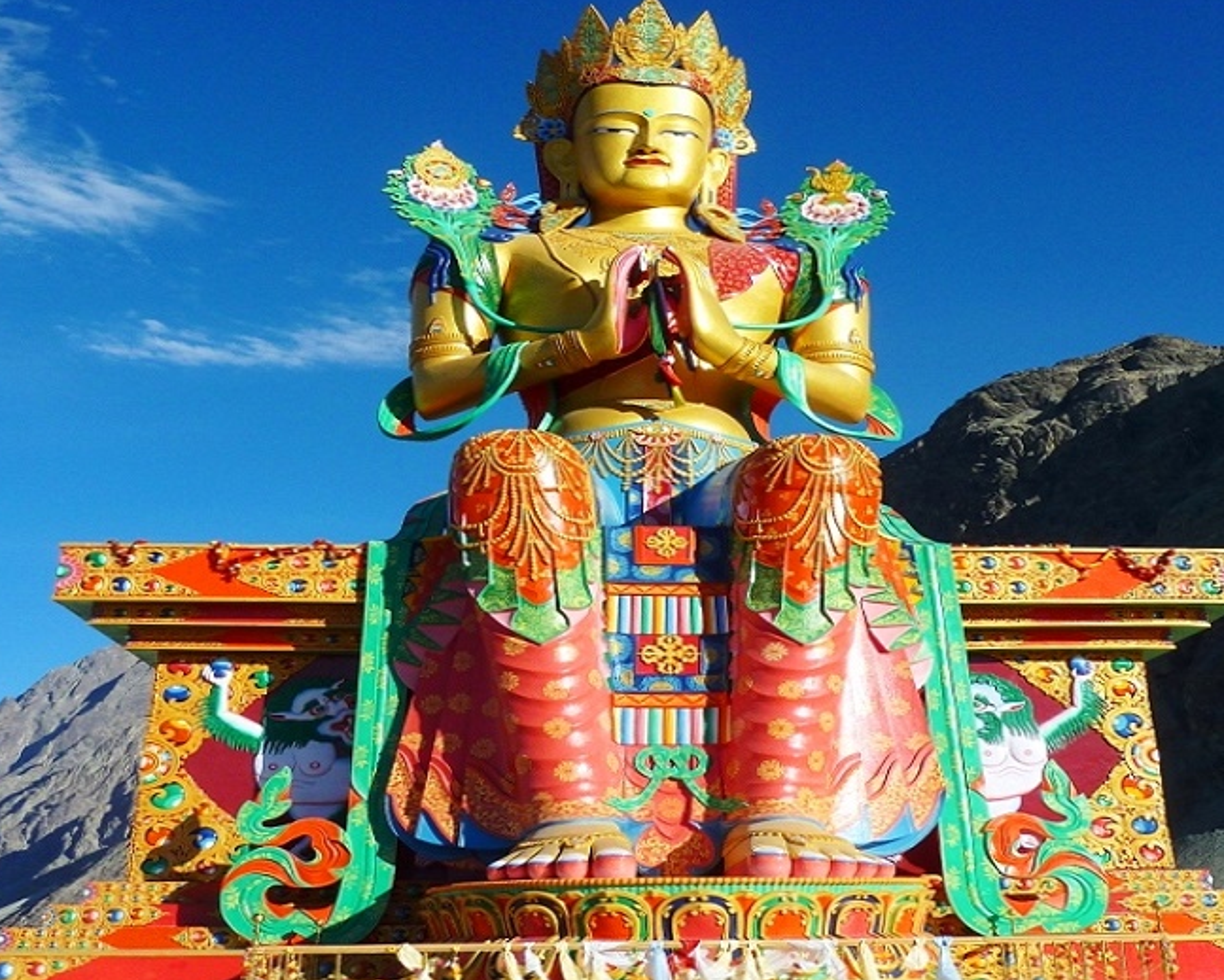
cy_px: 511
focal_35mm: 35
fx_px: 1268
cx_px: 698
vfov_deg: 42.2
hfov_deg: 51.4
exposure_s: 1/640
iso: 80
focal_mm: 4.7
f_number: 5
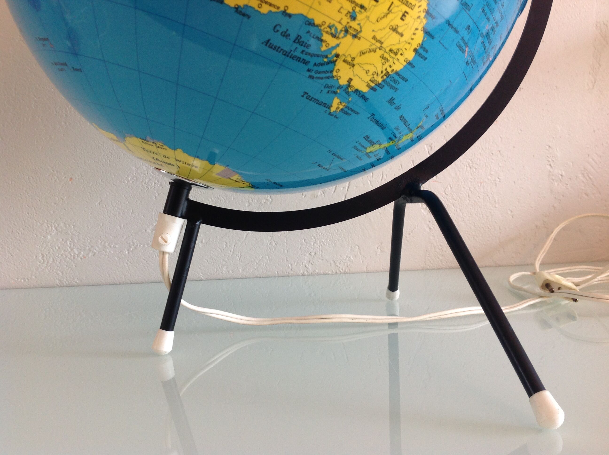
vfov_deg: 40.6
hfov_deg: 52.7
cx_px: 304
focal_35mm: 35
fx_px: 615
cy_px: 228
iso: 80
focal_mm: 4.28
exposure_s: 1/15
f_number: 2.4
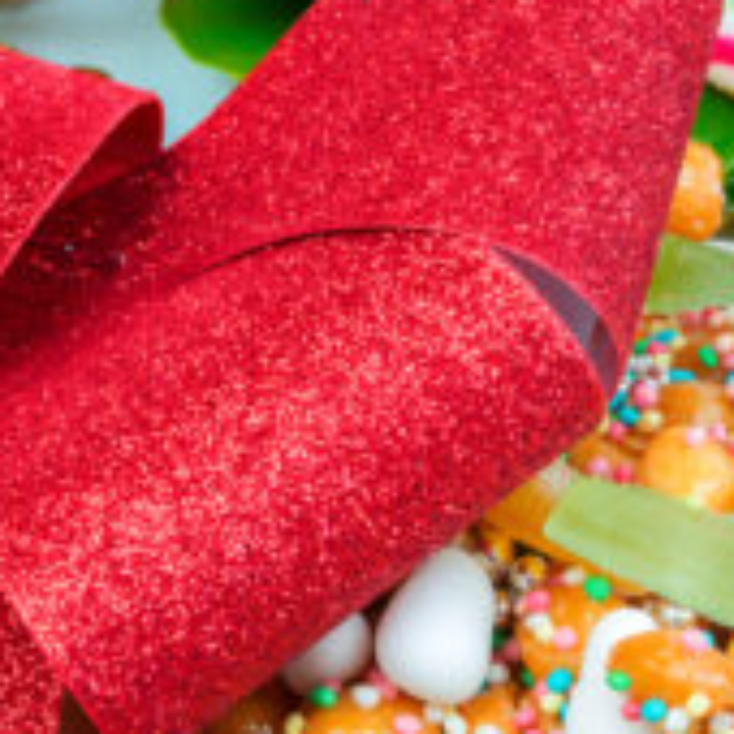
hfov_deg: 9.4
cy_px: 682
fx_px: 4438
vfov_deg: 9.4
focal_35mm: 185
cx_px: 702
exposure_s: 2
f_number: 18
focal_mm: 60
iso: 100
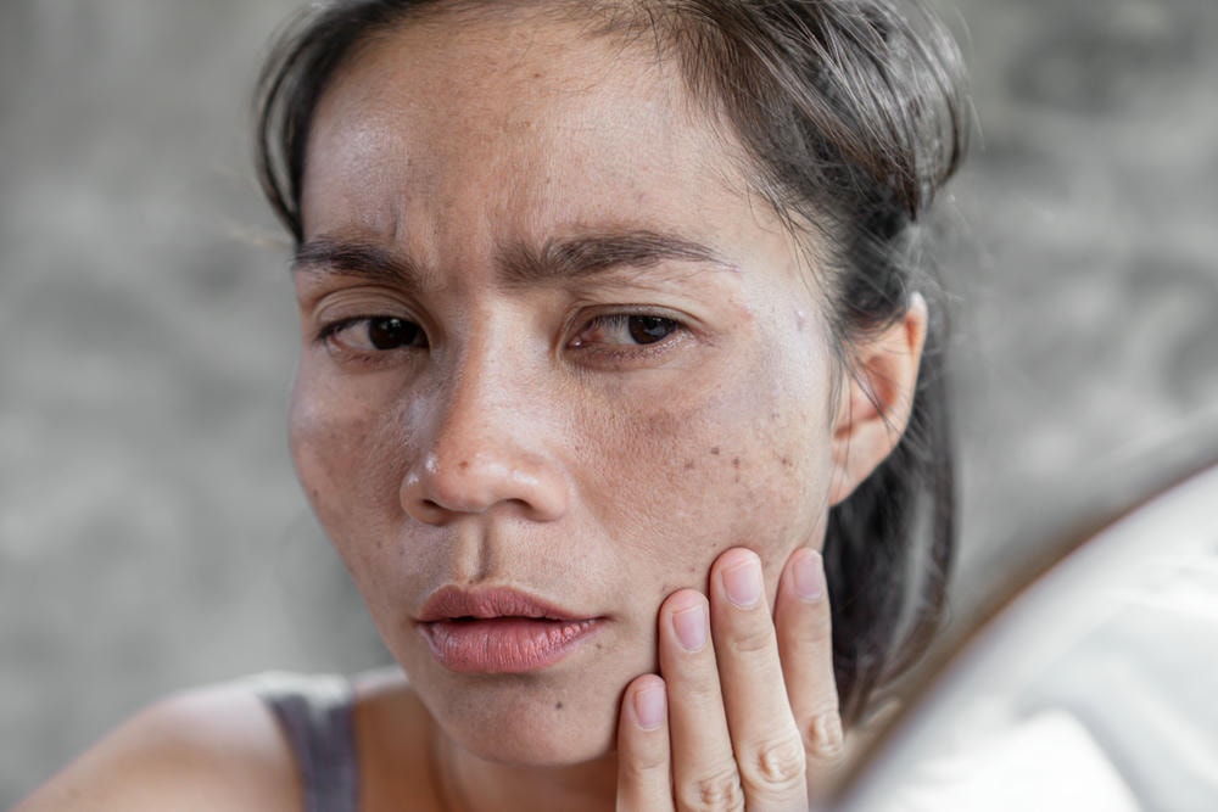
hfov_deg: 37.8
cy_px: 406
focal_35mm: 52
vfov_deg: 25.8
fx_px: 1776
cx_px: 609
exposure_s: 1/160
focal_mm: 35
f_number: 2.2
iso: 100
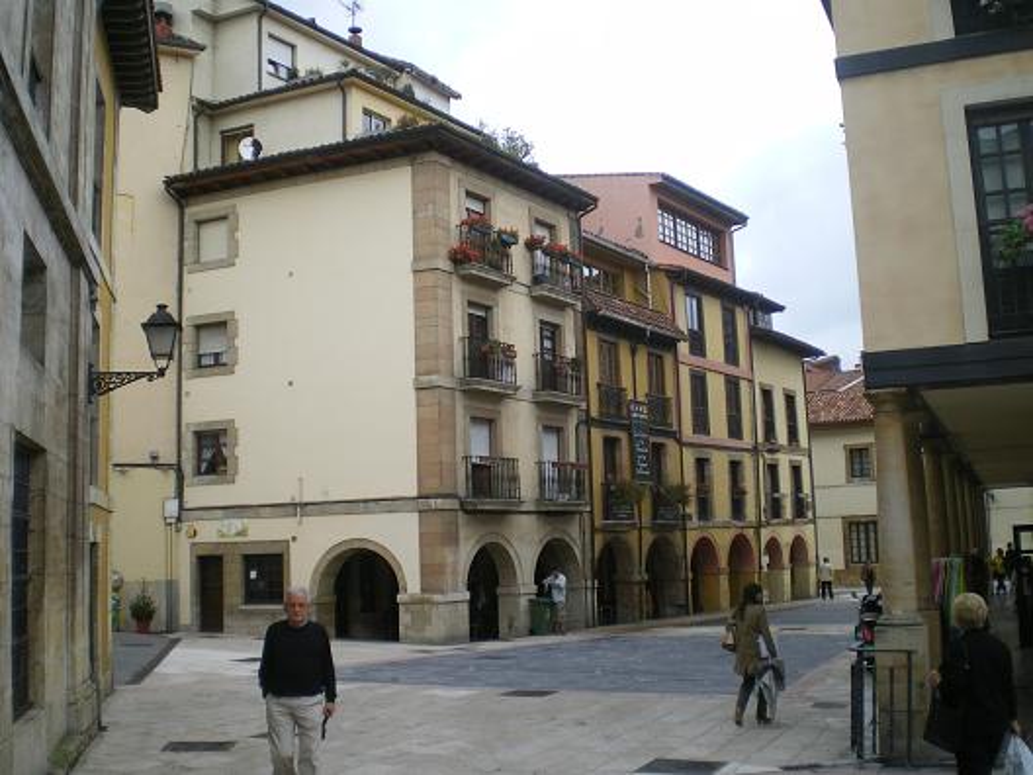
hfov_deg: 49.0
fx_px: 1134
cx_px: 516
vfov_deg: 37.7
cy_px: 388
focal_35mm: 38
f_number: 3.1
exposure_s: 1/160
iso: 64
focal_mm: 6.3
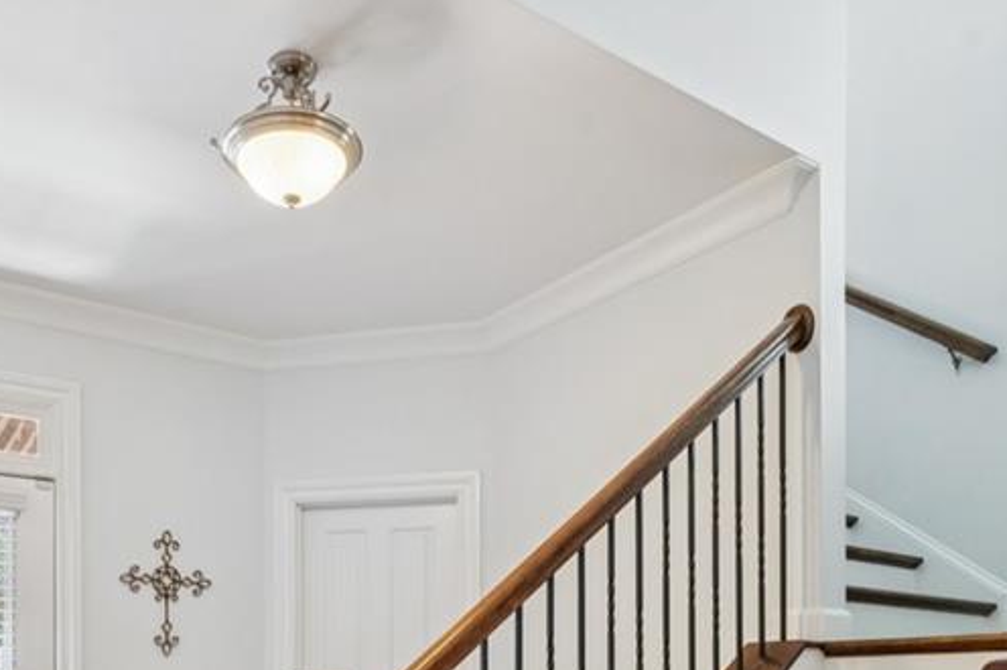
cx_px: 345
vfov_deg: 35.1
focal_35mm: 34
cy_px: 673
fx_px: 951
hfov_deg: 54.8
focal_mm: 16.5
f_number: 8
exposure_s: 1/15
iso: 400
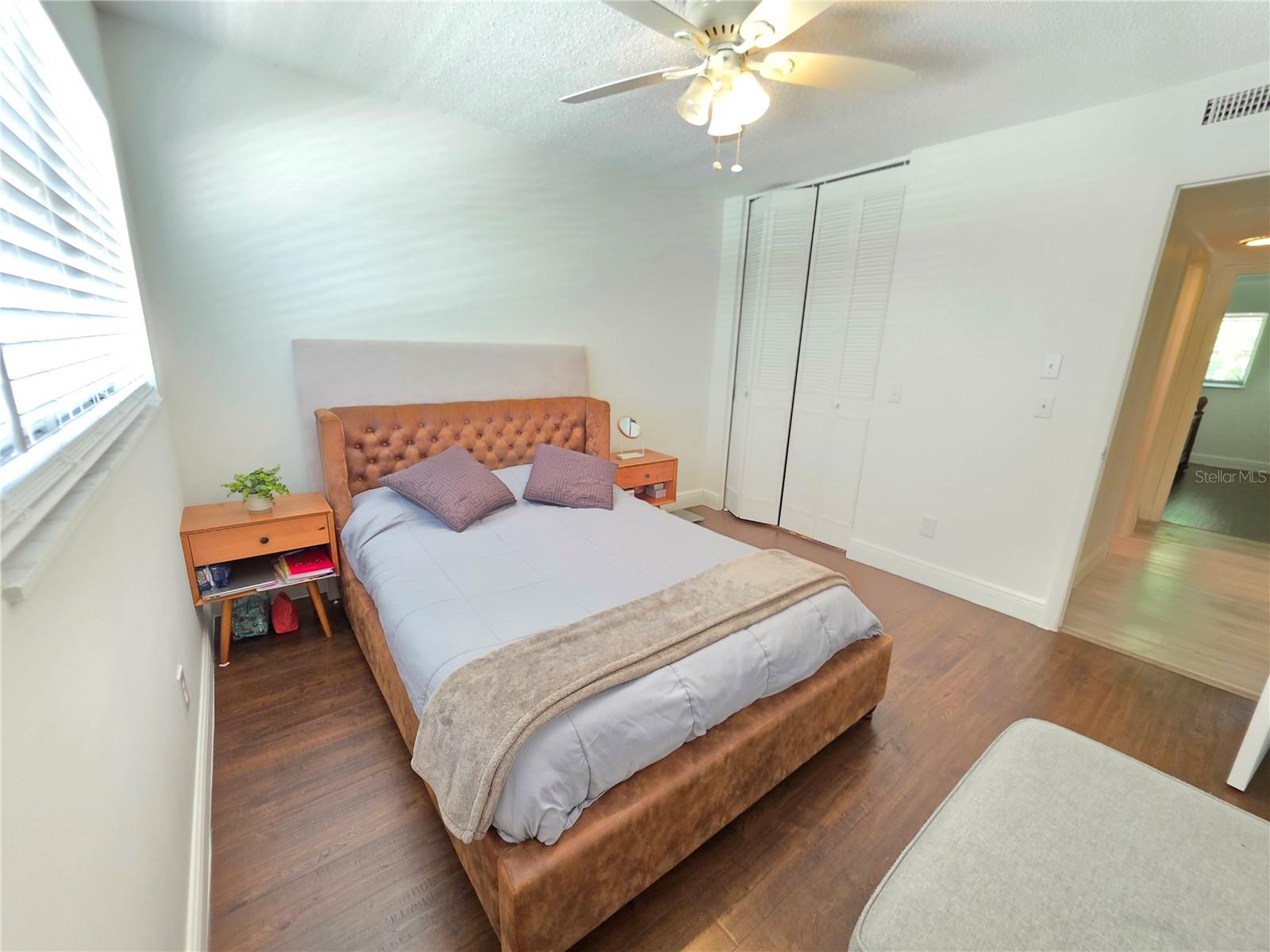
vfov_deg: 89.9
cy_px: 476
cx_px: 635
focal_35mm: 13
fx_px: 477
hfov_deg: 106.2
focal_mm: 2.2
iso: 500
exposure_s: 1/60
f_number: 1.9
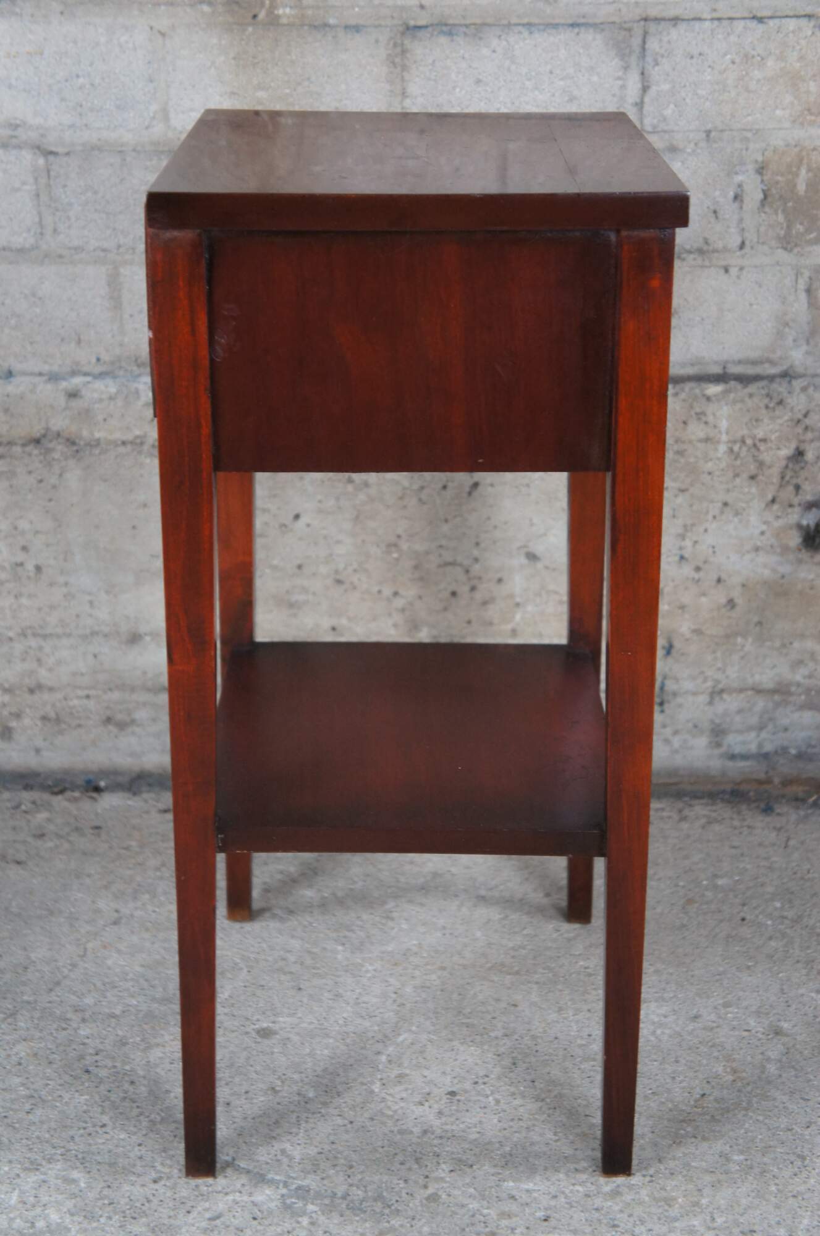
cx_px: 410
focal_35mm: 60
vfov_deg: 33.4
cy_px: 618
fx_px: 2057
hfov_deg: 22.5
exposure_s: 1/80
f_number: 4.5
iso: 1600
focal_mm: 40
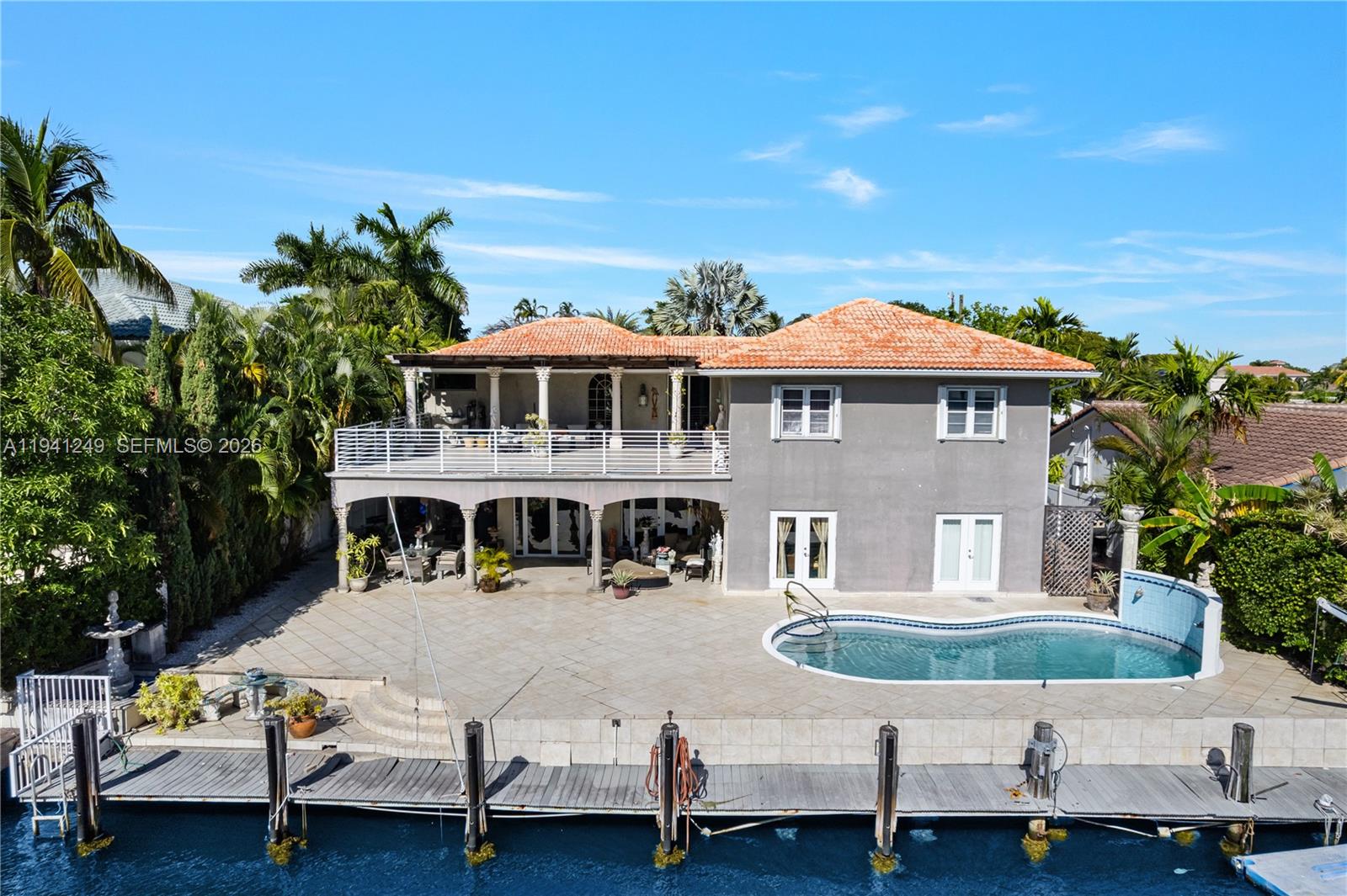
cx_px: 674
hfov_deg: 78.6
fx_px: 823
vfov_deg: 57.2
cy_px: 448
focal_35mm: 22
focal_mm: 8.38
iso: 100
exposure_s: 1/3200
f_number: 2.8
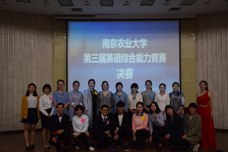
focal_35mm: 45
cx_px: 114
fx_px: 285
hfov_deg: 43.6
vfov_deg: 29.9
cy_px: 76
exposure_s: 1/60
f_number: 4
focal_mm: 30
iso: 500
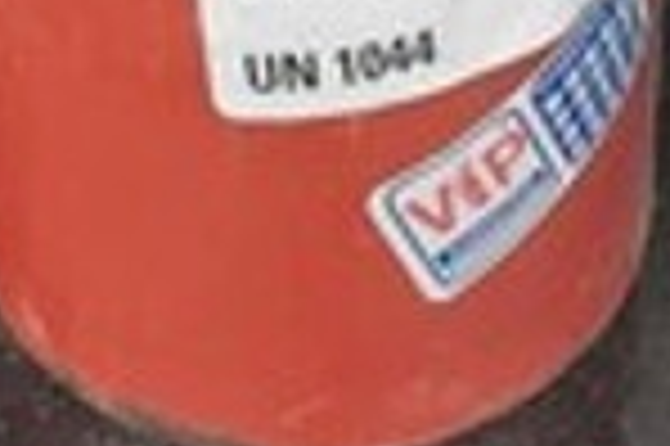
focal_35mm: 148
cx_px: 418
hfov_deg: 13.9
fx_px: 2751
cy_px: -1043
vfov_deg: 7.7
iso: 64
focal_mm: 4.3
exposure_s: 1/120
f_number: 2.4
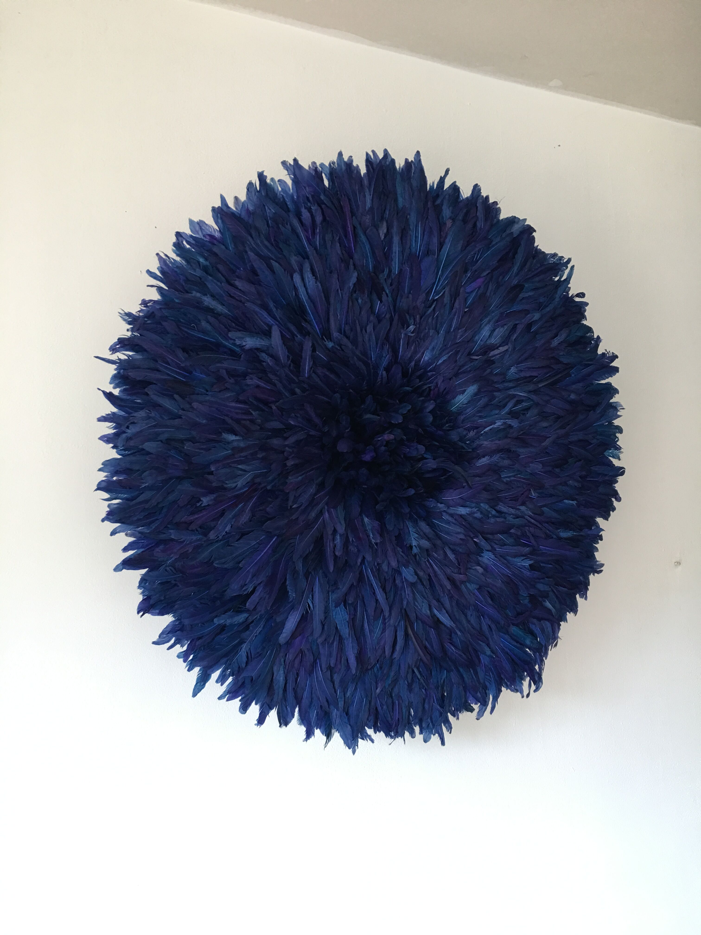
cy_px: 468
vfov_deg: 61.7
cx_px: 350
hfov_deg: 48.2
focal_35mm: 29
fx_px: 783
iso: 50
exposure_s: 1/17
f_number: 2.2
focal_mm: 4.15
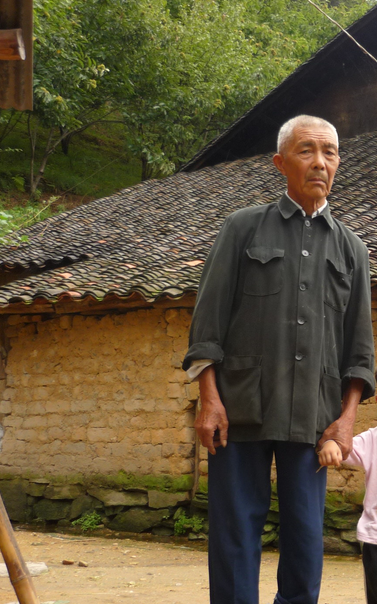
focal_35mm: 52
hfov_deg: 23.0
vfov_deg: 38.9
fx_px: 855
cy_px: 309
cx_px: 440
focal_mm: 5.5
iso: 100
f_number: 2.8
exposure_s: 1/100
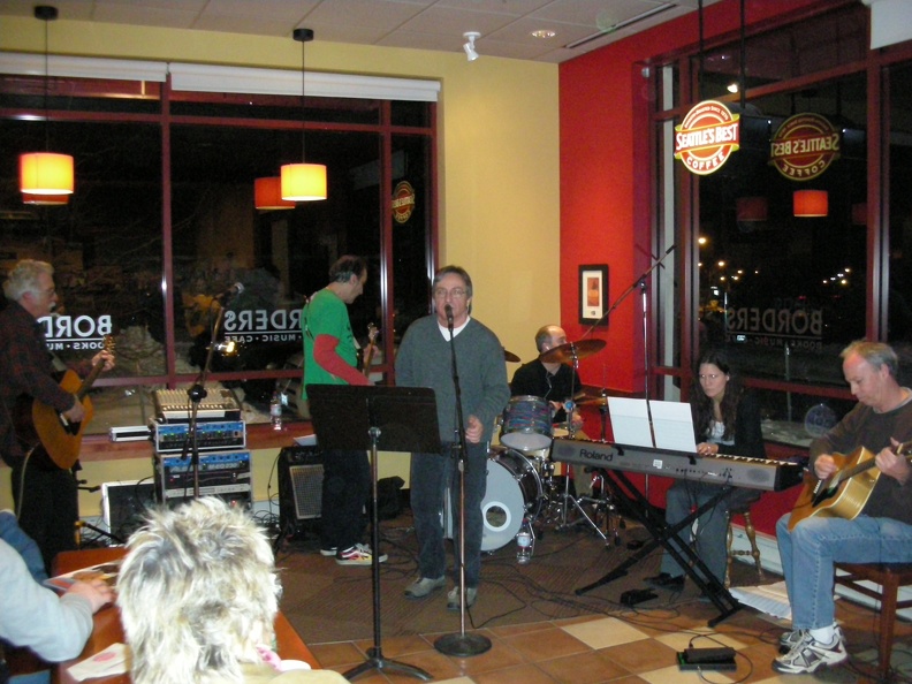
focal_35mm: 35
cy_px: 342
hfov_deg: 52.6
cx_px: 456
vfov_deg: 40.7
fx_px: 922
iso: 559
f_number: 2.8
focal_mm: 5.8
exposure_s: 1/60
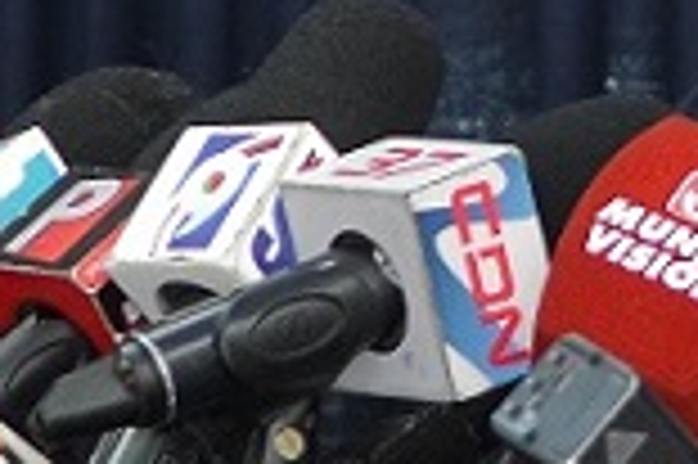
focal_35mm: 365
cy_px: -68
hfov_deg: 5.6
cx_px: 973
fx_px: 7069
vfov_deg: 3.8
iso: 800
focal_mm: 38
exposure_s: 1/200
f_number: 3.5
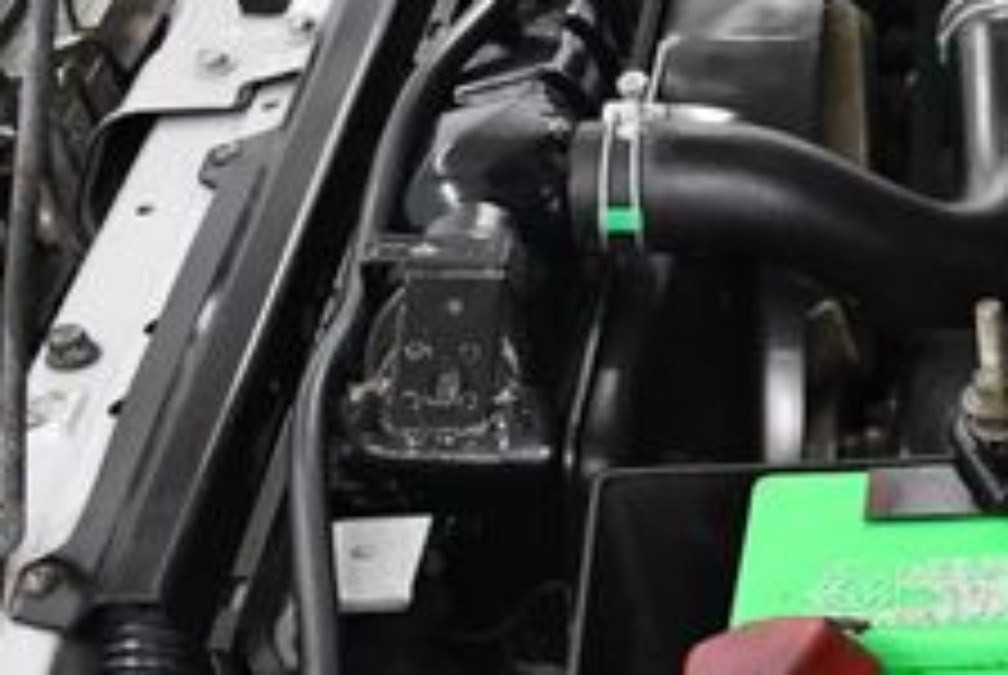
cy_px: 716
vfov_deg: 13.1
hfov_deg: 18.4
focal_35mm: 103
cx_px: 1328
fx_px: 2888
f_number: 3.5
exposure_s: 1/125
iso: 1800
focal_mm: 18
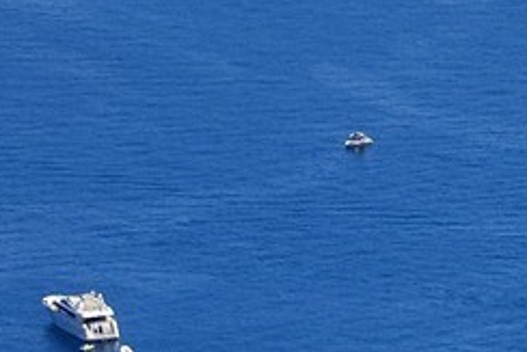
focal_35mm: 918
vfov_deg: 1.5
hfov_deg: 2.2
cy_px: -134
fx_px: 13446
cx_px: 1695
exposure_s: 1/500
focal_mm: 140
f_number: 9
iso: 200
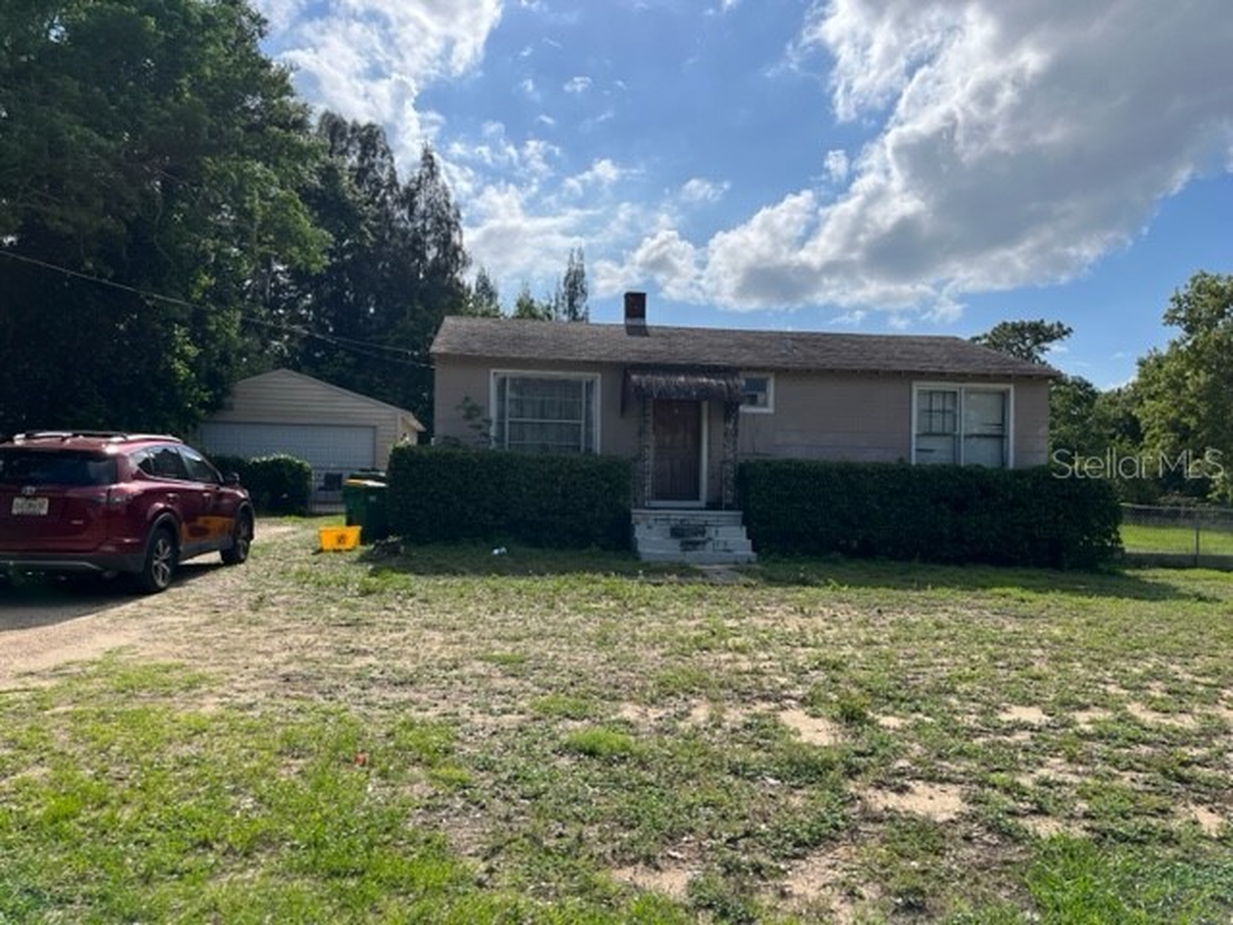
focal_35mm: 26
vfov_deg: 53.1
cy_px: 462
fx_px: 926
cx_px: 616
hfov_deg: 67.3
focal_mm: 5.1
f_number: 1.6
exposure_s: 1/6897
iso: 50
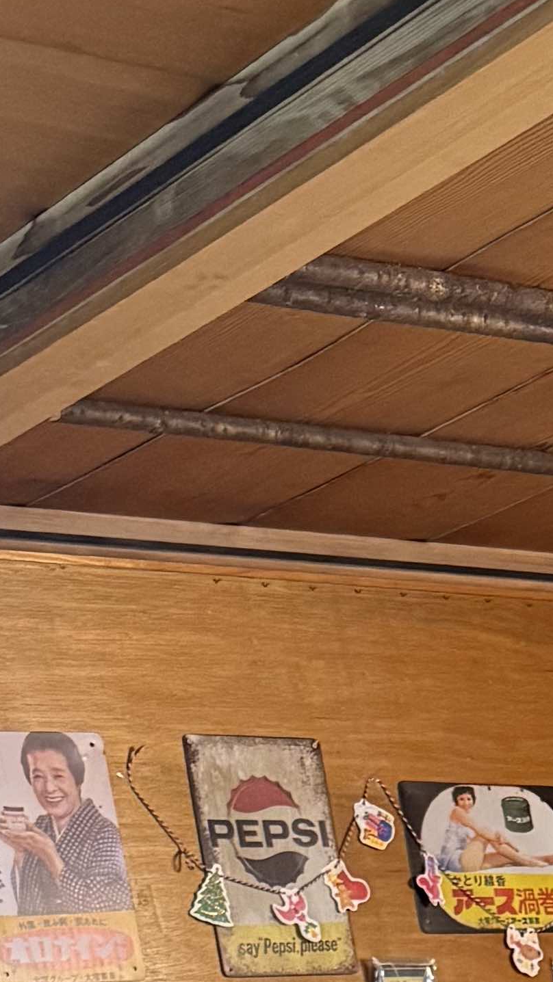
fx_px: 2710
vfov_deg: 17.8
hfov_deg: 10.9
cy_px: 1577
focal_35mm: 104
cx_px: 1002
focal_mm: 6.76
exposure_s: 1/50
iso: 320
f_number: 1.78
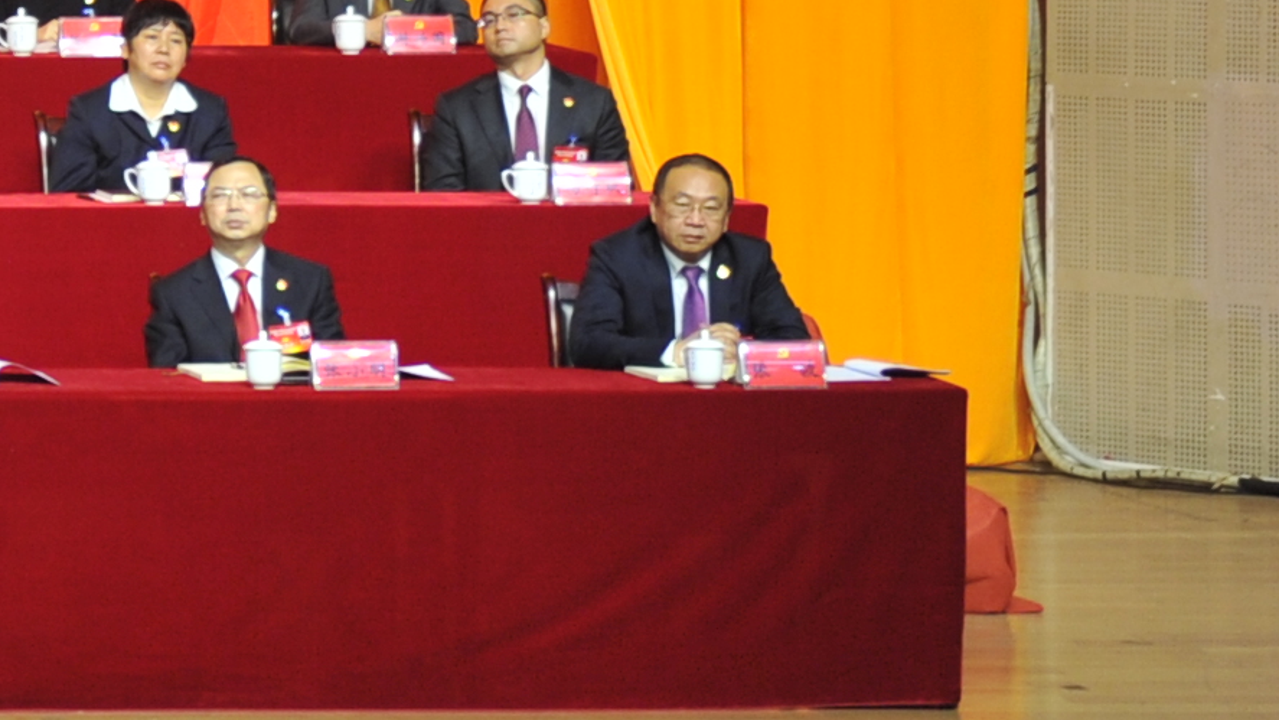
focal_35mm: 201
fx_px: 6817
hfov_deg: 10.1
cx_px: -1076
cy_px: -133
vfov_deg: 6.0
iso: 500
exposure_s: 1/125
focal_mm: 40
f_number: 2.8
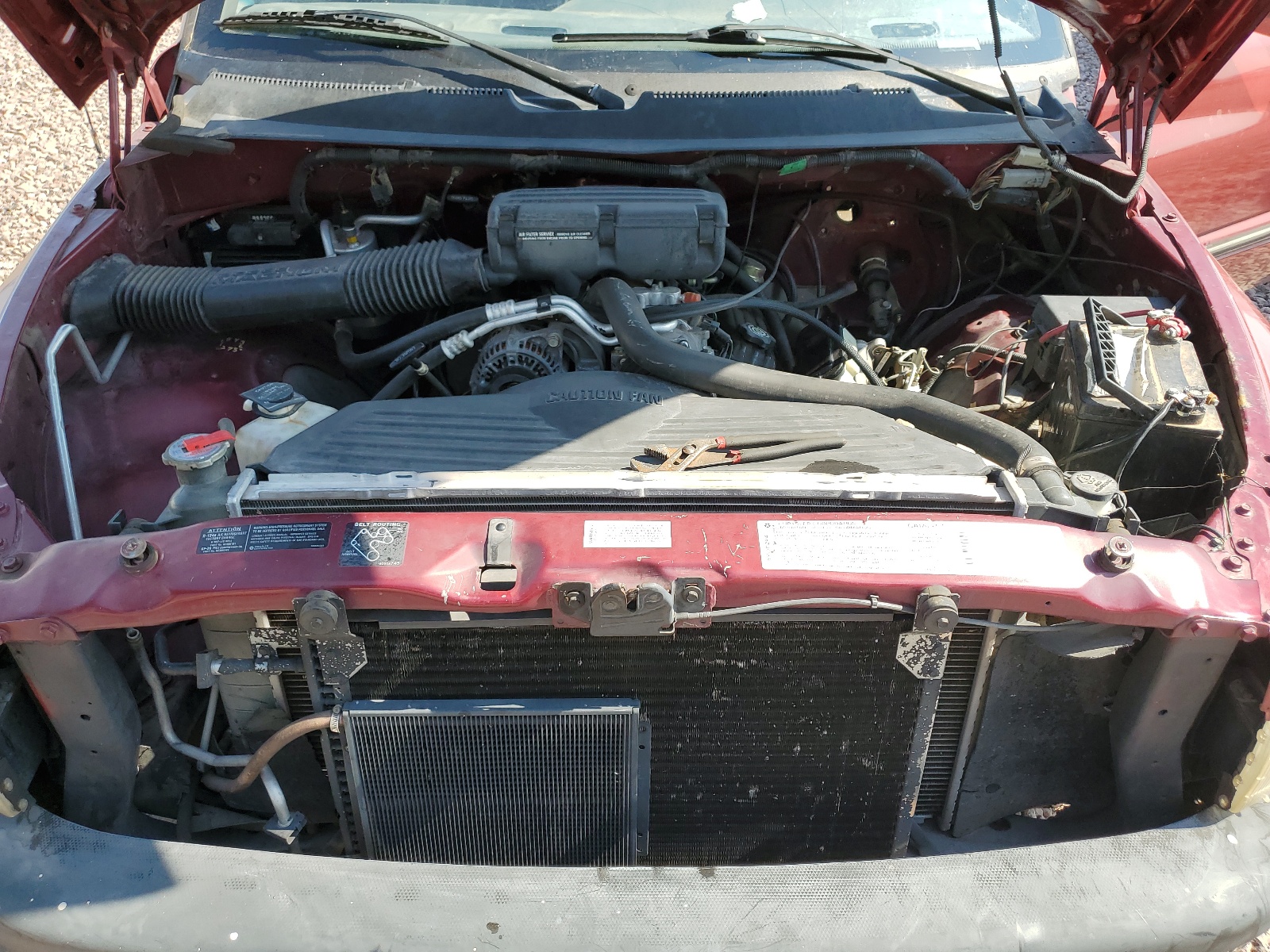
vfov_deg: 53.1
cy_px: 476
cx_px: 635
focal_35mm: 26
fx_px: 954
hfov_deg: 67.3
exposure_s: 1/909
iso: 50
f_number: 1.5
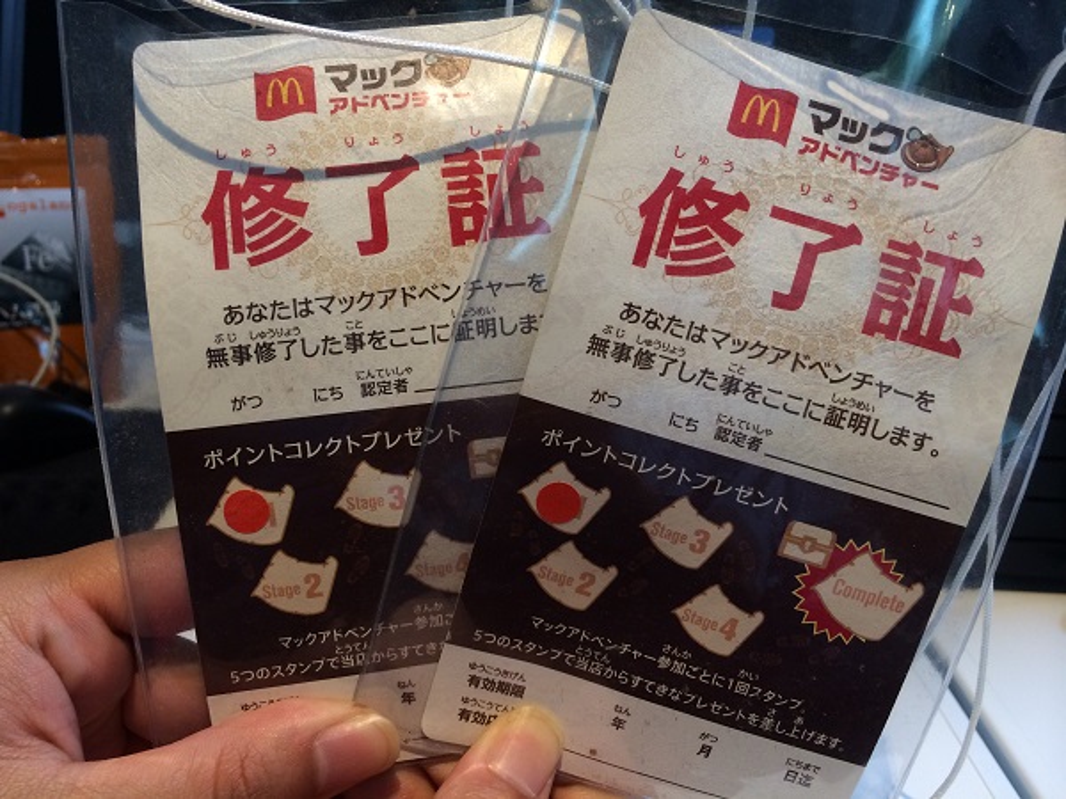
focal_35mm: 30
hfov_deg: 60.0
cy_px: 400
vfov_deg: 46.8
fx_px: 924
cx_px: 533
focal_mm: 4.12
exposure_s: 1/30
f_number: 2.2
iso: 50
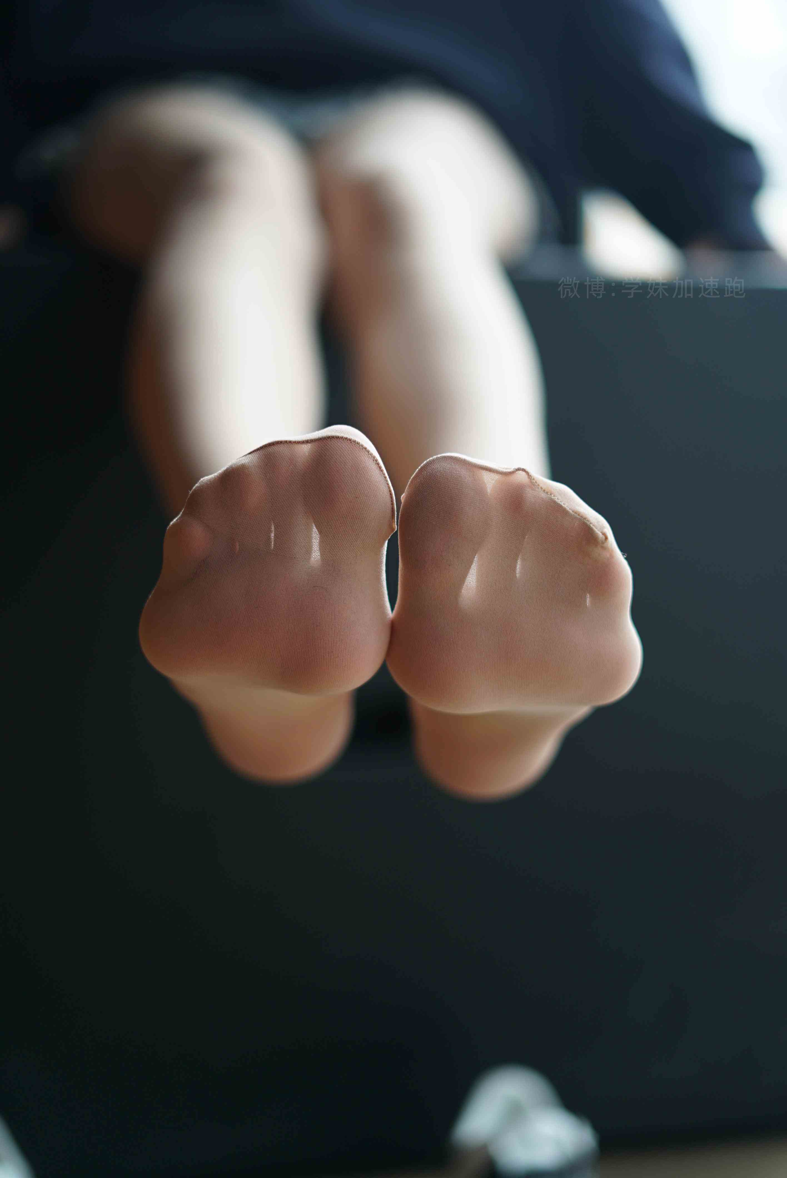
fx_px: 1637
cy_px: 589
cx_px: 394
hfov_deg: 27.0
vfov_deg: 39.6
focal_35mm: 50
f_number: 1.8
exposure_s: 1/200
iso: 160
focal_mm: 50
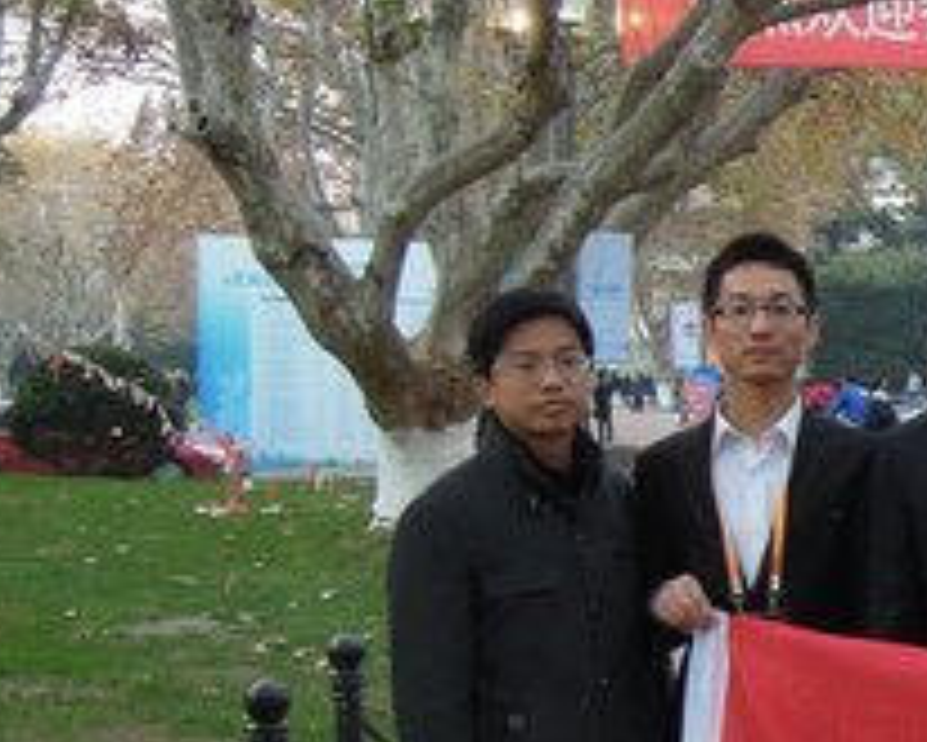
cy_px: 432
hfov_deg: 19.6
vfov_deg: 17.5
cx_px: 1278
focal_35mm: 88
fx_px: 2415
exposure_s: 1/25
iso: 400
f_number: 3
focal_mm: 5.5
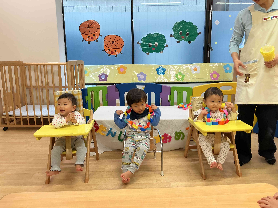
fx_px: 233
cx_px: 139
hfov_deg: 61.7
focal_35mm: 29
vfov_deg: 48.2
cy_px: 104
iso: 64
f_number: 1.8
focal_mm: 3
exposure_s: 1/120
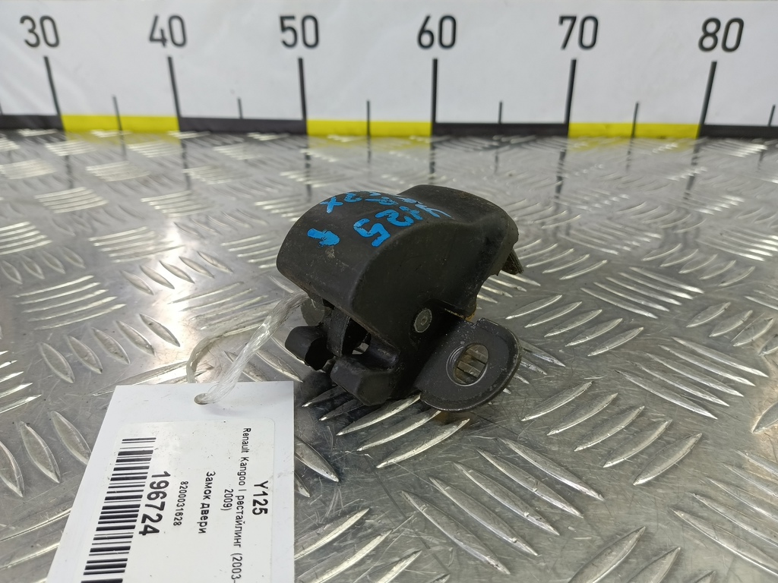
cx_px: 389
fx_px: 517
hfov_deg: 73.9
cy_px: 292
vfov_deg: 58.9
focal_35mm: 23
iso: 124
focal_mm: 4.11
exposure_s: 1/50
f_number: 1.6
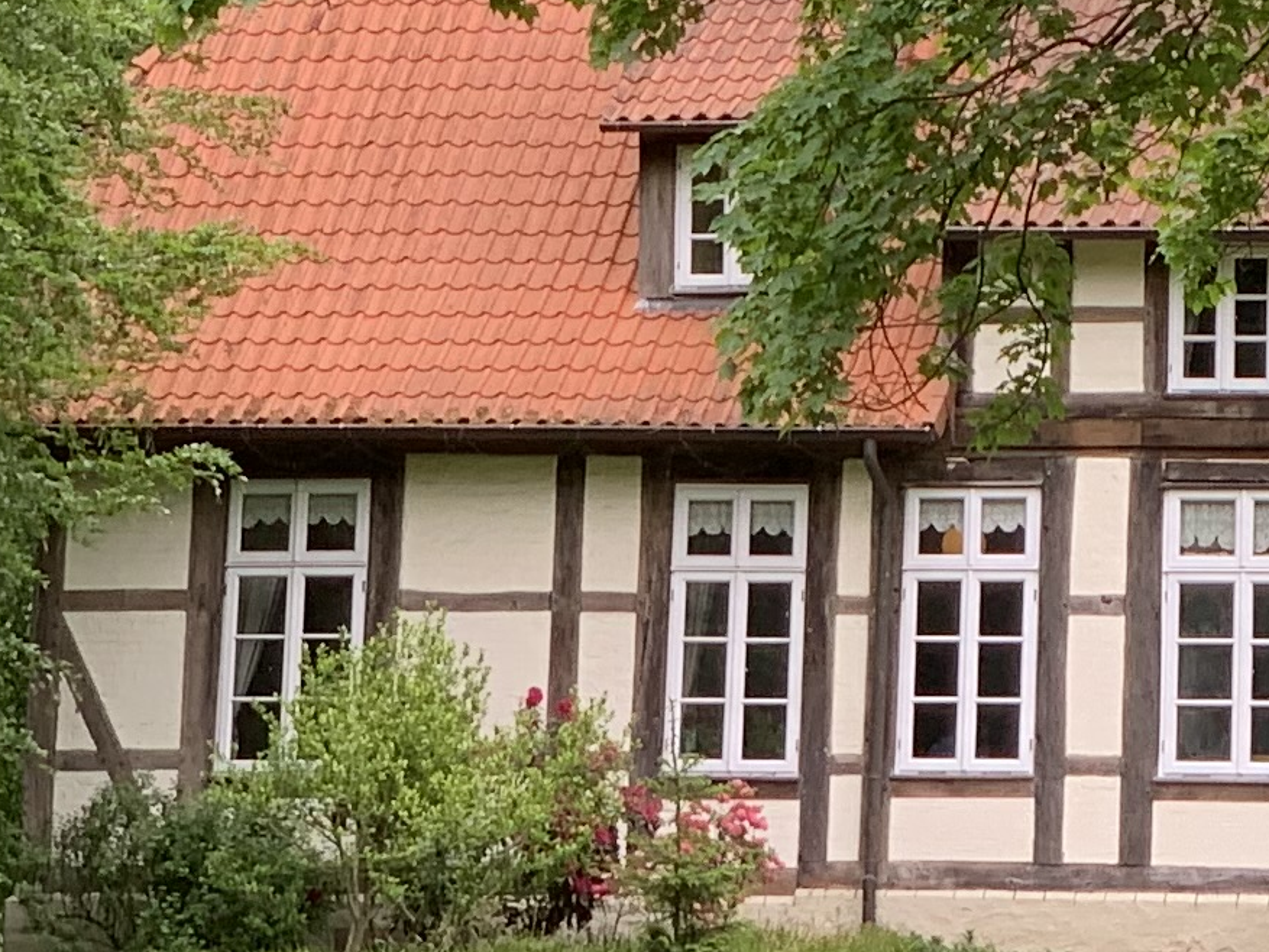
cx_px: 1694
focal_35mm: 239
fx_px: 8763
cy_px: -702
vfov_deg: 6.1
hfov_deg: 8.2
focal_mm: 6
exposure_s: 1/146
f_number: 2.4
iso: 16
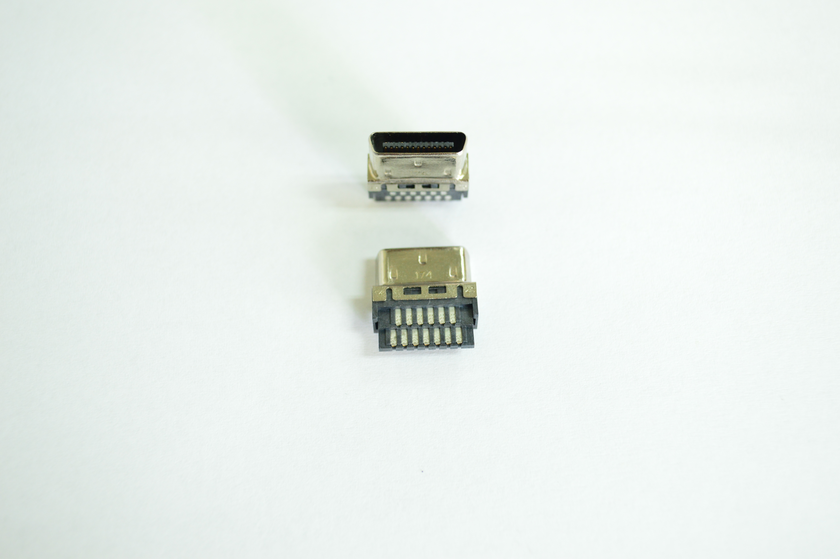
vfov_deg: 31.8
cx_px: 420
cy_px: 280
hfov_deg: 46.4
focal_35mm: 42
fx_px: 979
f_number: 4.5
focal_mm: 28
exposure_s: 1/20
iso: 800
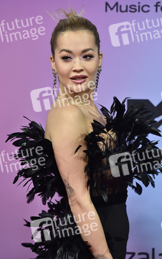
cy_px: 129
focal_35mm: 164
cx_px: 83
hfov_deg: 8.0
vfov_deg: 12.8
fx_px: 1159
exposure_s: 1/200
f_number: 5.6
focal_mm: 160
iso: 2000
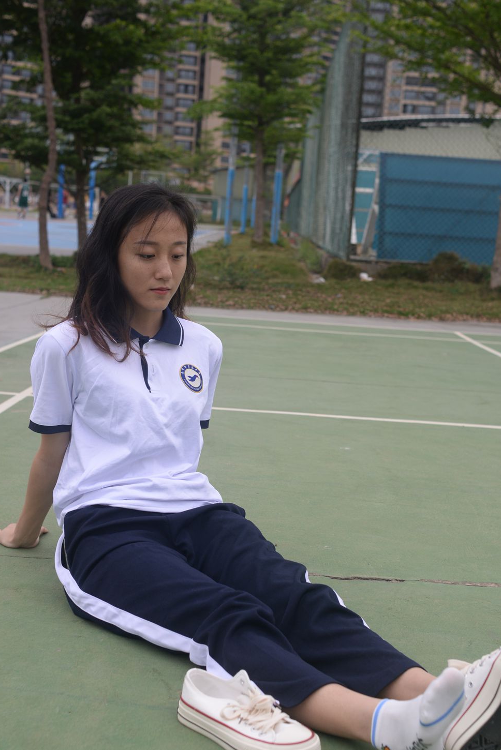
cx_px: 264
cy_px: 429
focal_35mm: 47
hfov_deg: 28.7
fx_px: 980
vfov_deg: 41.8
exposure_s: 1/250
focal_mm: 35
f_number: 5
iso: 250
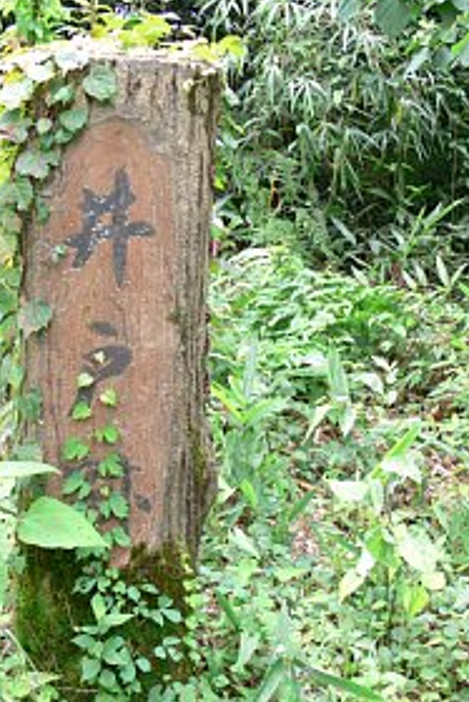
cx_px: 231
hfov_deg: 26.0
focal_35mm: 52
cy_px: 341
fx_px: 1015
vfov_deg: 38.2
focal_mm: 7.4
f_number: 2.8
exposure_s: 1/30
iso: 80
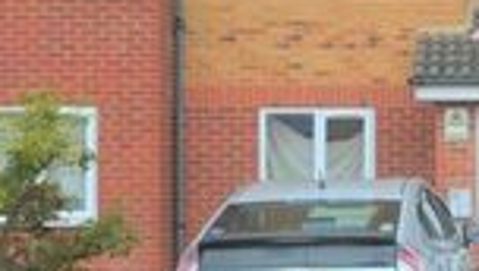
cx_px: 624
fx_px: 1379
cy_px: 120
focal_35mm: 108
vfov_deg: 11.2
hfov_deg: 18.3
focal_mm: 15
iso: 280
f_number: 5.6
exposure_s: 1/125
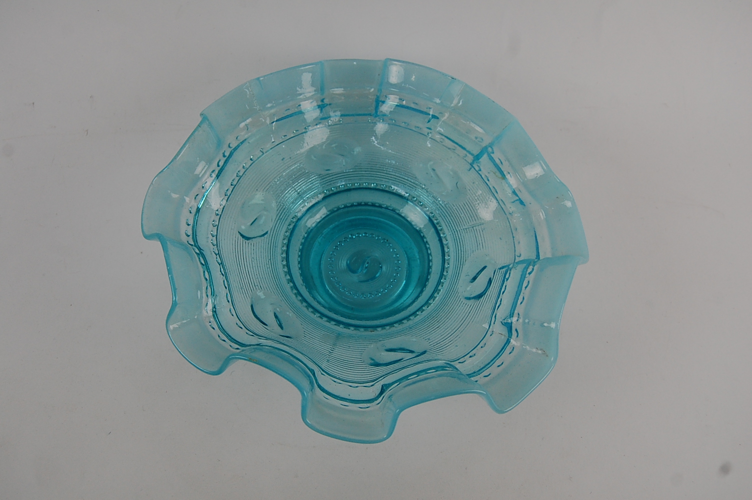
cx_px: 376
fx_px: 689
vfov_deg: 39.9
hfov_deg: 57.3
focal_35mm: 33
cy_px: 250
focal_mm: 22
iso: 400
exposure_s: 1/125
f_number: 5.6
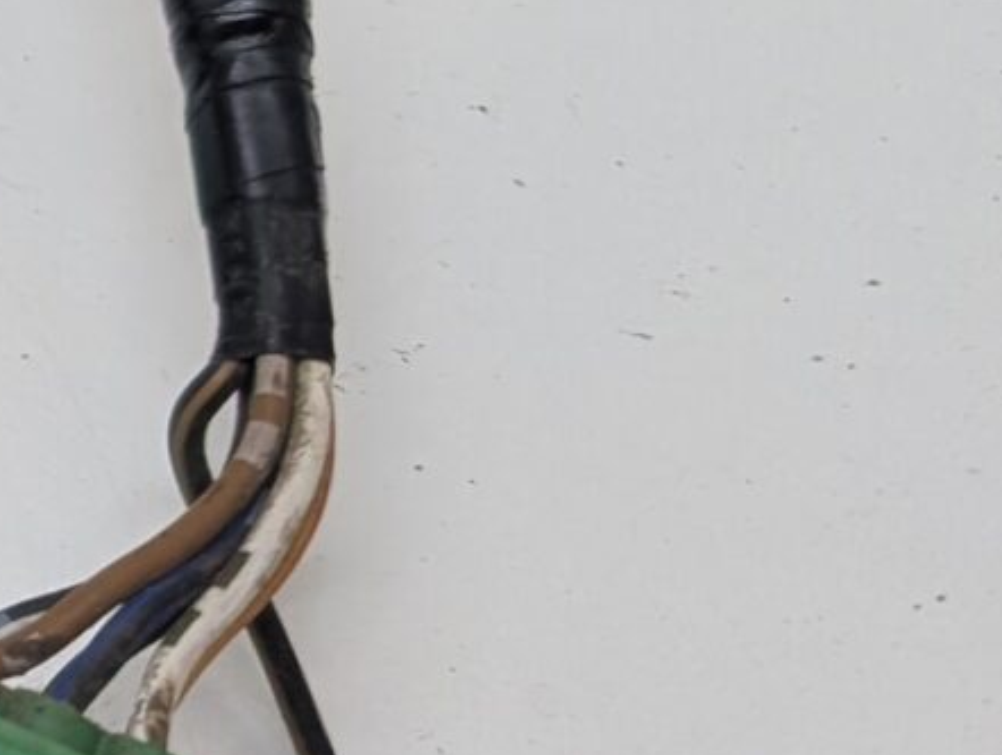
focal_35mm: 139
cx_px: -1521
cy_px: -401
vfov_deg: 10.3
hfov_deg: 11.4
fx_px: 4030
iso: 55
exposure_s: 1/50.2
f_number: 1.68
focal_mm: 6.9
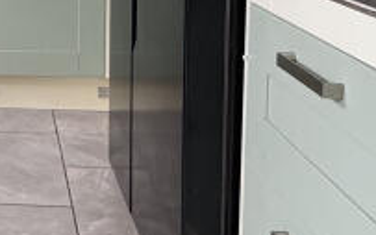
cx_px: -81
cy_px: -63
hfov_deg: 24.7
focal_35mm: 75
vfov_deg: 16.5
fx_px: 769
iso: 320
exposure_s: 1/95
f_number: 2.2
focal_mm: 2.22
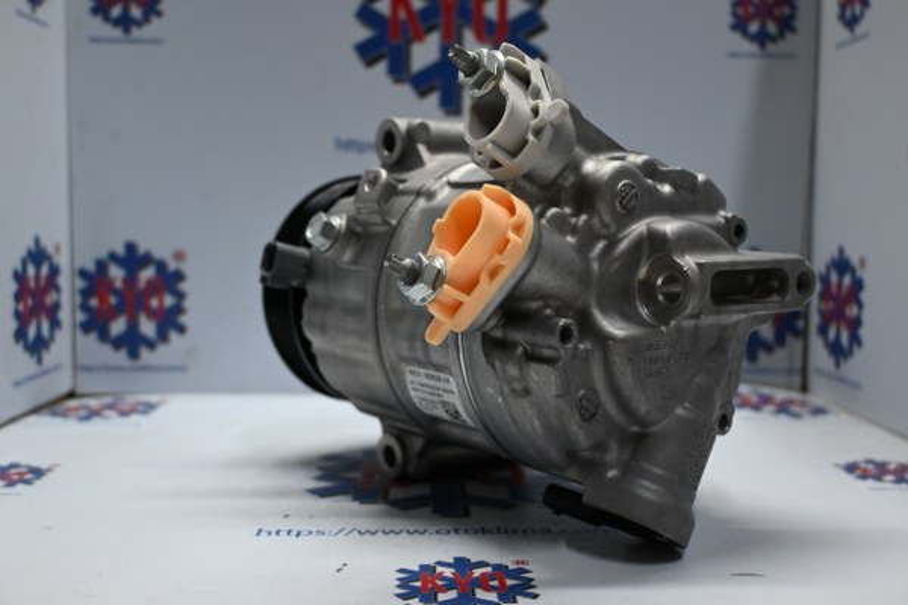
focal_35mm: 38
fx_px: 946
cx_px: 454
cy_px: 302
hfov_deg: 51.3
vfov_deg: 35.5
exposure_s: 1/125
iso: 900
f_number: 4.2
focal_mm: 25
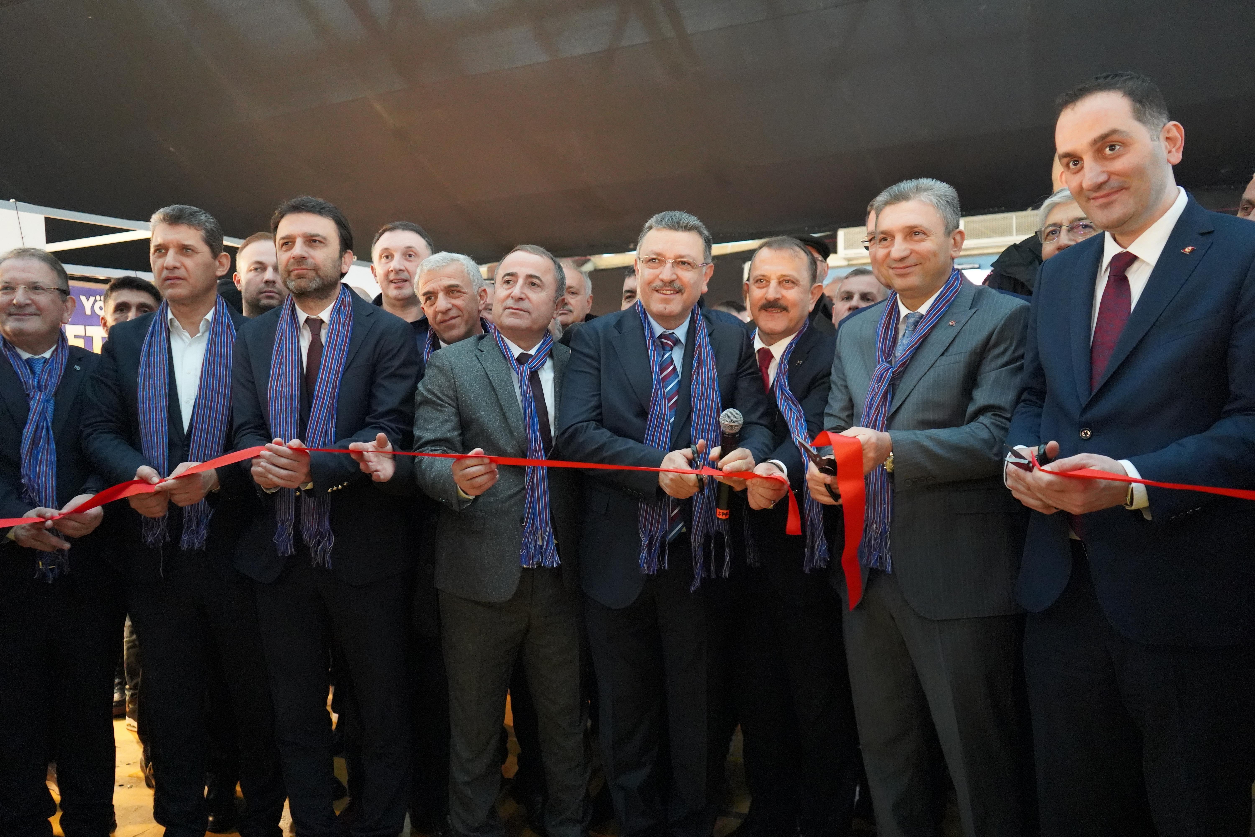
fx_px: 976
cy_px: 418
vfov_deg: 46.4
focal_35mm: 28
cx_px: 628
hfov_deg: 65.5
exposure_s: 1/160
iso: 12800
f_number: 3.5
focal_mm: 28
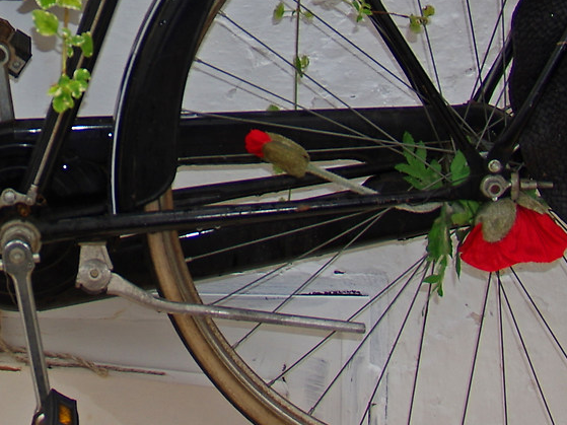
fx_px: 1621
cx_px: -24
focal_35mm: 99
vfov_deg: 14.4
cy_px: -105
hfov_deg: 19.2
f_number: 3.5
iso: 100
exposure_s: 1/125
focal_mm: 16
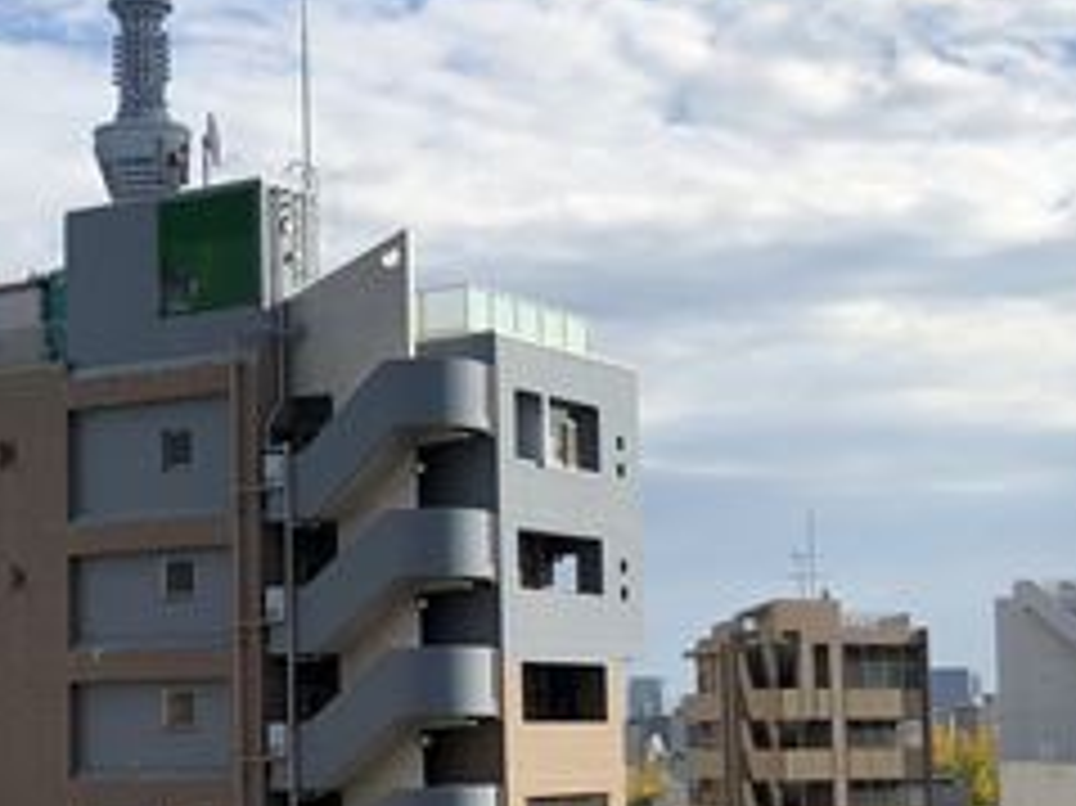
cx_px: 284
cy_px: 581
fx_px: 2330
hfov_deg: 25.7
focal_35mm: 75
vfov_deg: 19.5
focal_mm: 3.99
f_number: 1.8
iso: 20
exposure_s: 1/2667
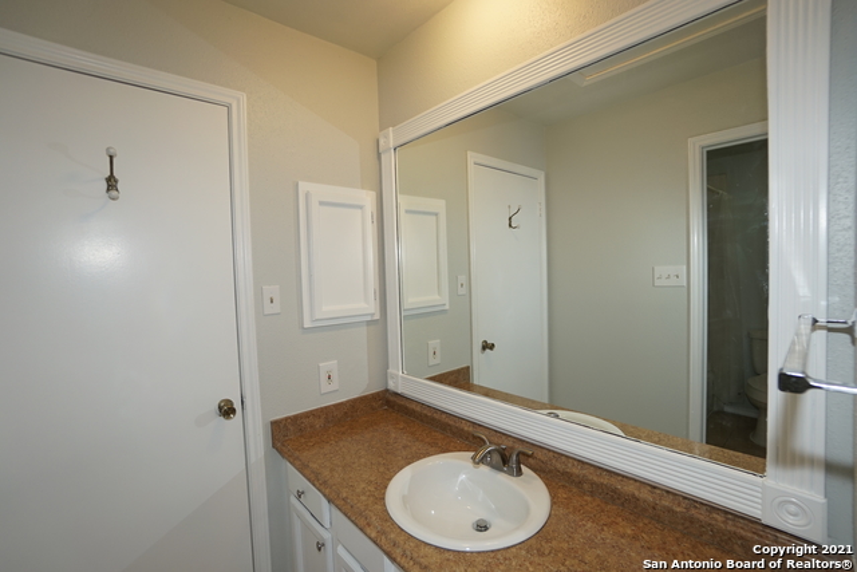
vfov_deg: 77.4
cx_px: 428
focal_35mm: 15
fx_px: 357
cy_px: 286
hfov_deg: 100.4
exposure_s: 1/60
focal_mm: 10
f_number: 4
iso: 200
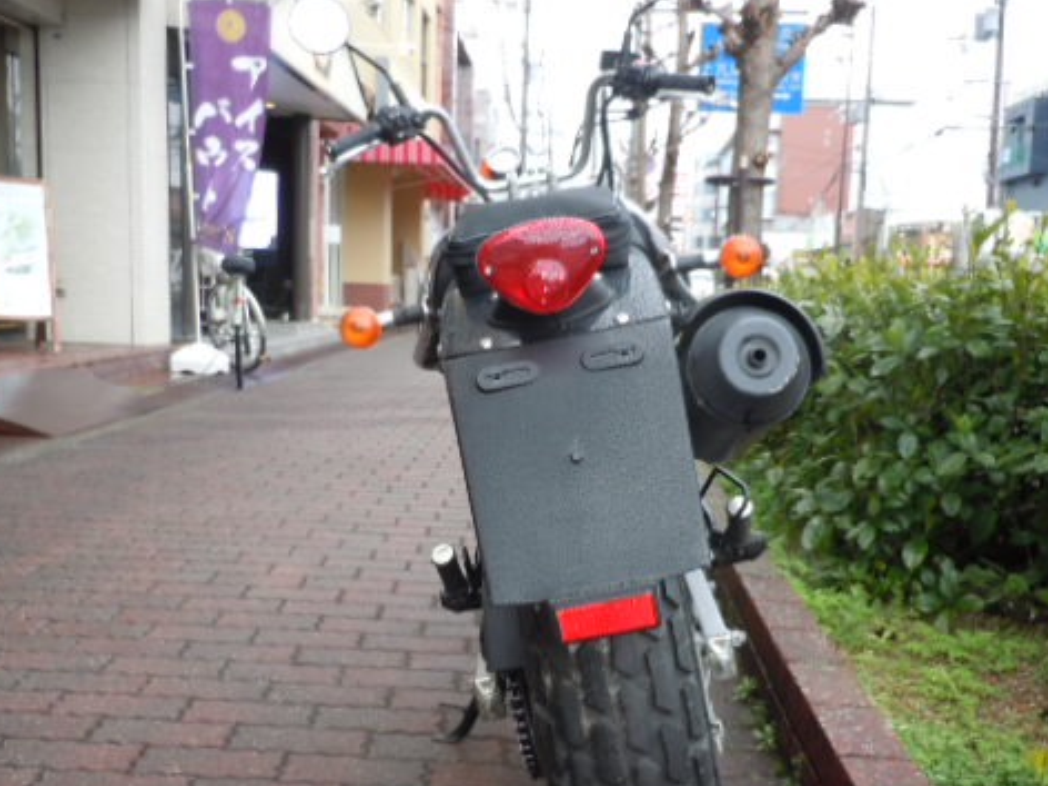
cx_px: 537
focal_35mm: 38
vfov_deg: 37.6
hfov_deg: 49.0
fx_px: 1150
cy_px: 457
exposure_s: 1/60
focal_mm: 5
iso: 125
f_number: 3.7
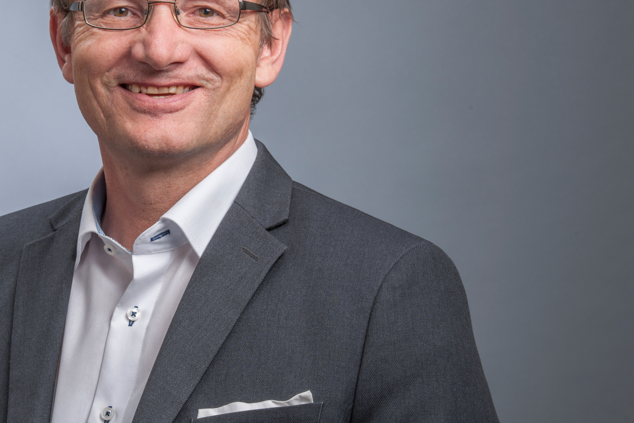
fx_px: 2870
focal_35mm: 163
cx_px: 162
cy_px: 143
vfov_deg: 8.4
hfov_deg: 12.6
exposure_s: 1/100
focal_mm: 105
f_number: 13
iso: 100
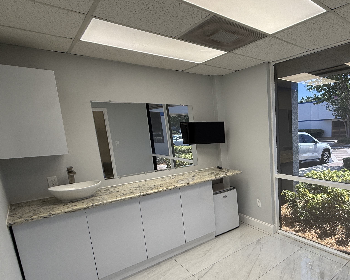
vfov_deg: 62.5
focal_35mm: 22
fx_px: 228
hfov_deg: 68.6
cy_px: 169
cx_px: 274
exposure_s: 1/120
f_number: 2.2
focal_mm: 2.22
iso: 50
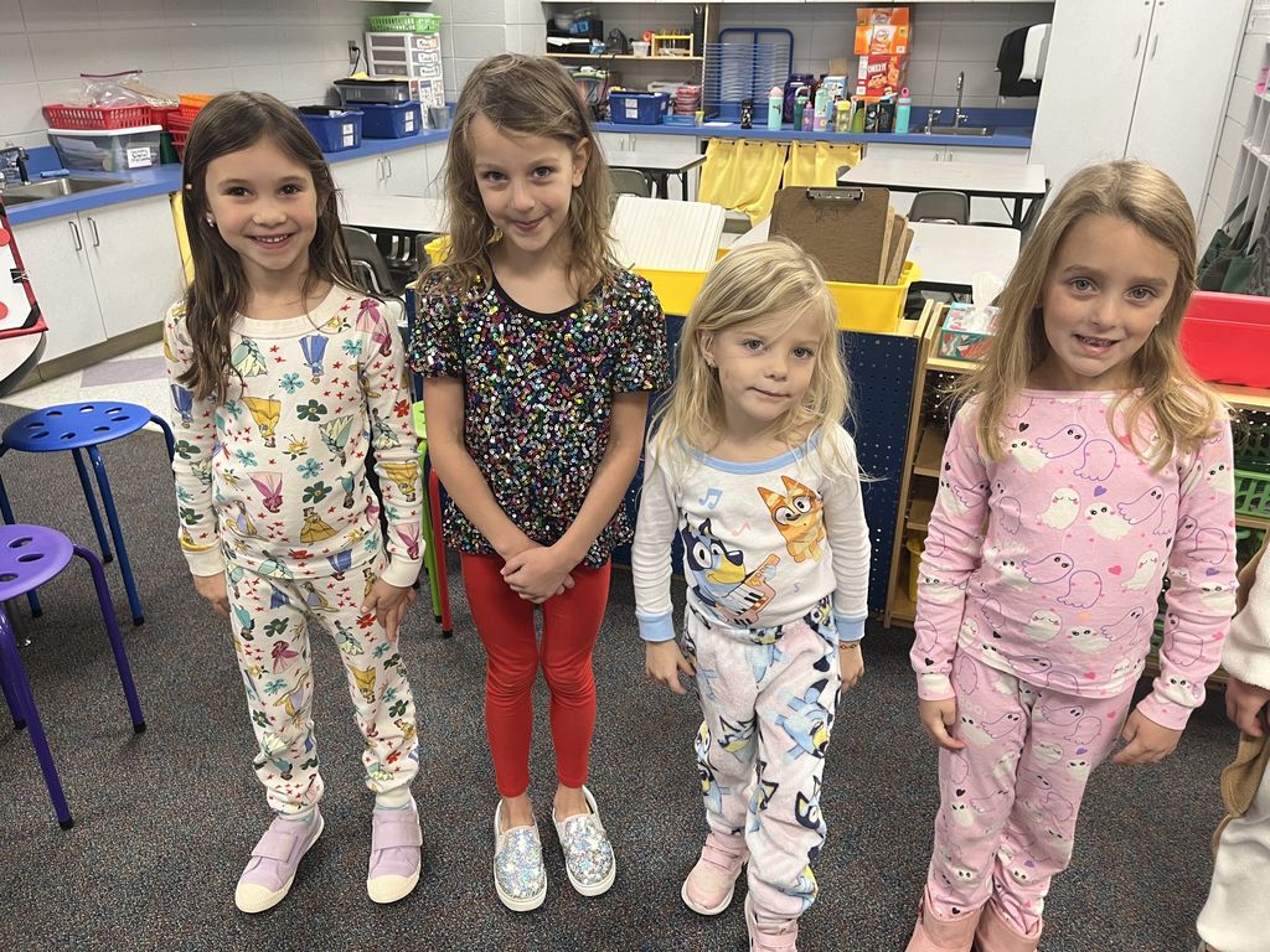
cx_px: 635
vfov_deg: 53.1
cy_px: 476
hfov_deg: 67.3
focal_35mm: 26
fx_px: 954
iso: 125
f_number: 1.6
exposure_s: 1/53
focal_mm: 5.1
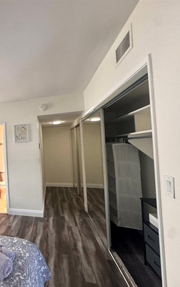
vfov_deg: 85.1
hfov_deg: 49.0
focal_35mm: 20
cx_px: 1
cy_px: 144
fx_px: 157
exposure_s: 1/120
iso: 160
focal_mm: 2.22
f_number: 2.2
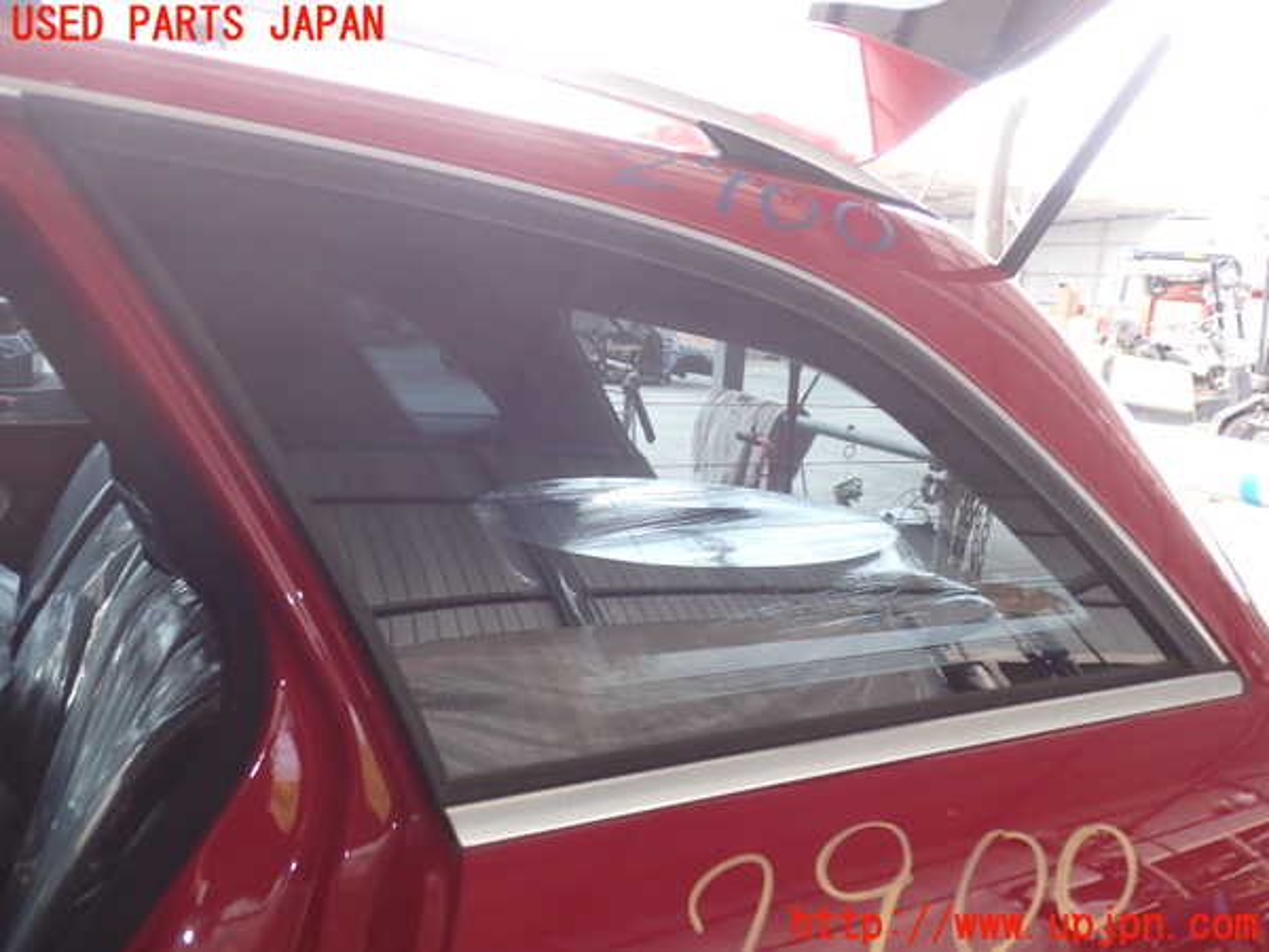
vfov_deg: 46.8
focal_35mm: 30
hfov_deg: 60.0
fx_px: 1100
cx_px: 634
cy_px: 476
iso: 160
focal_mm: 5.4
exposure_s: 1/60
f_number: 2.3
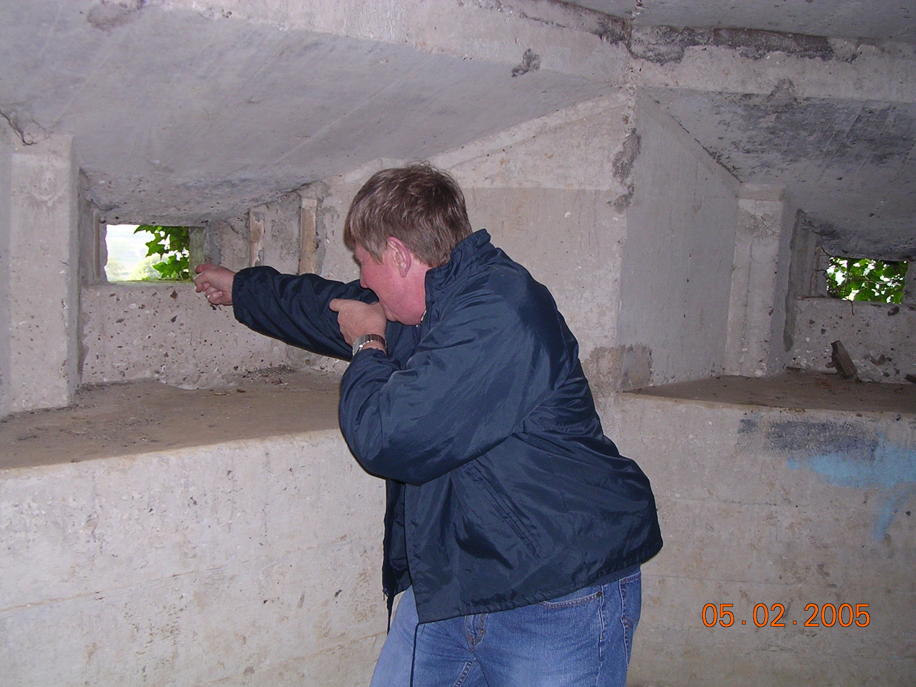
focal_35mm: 38
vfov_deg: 37.7
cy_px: 344
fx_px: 1006
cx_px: 458
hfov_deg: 49.0
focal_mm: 5.8
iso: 163
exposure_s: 1/60.1
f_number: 2.8
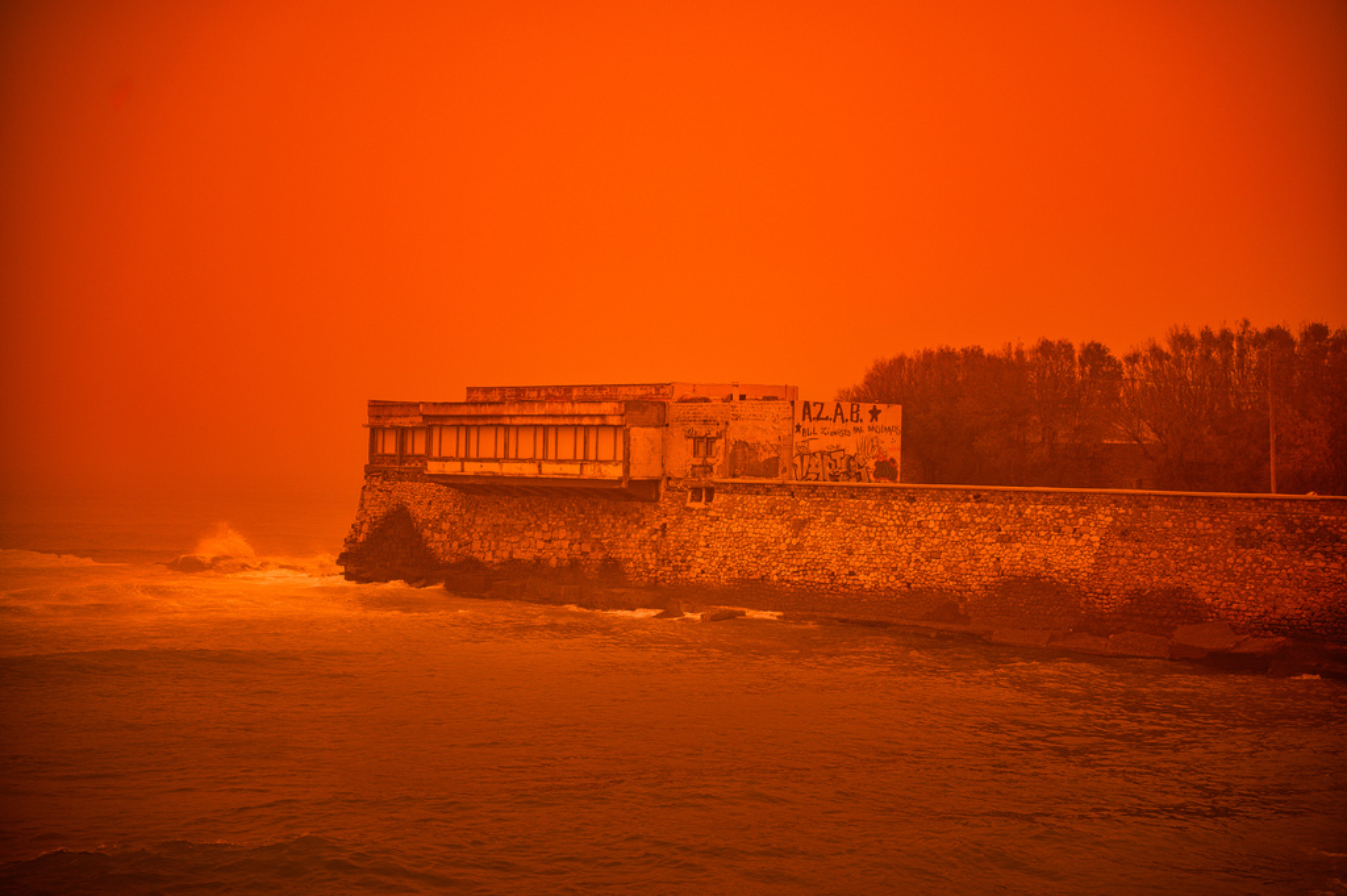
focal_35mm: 63
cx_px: 674
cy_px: 448
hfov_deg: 31.9
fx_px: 2355
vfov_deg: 21.5
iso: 250
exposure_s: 1/160
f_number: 2.8
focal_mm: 63
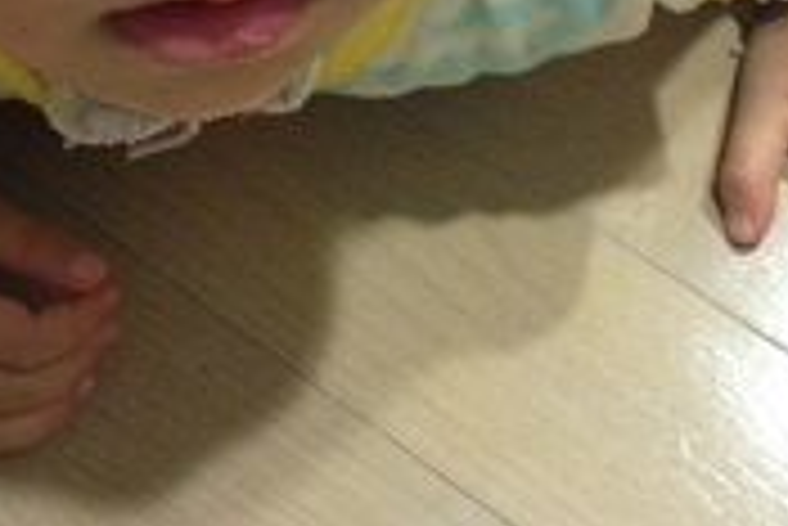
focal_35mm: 96
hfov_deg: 20.9
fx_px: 2103
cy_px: -94
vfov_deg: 13.9
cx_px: 135
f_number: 2.4
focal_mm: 4.12
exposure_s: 1/15
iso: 500
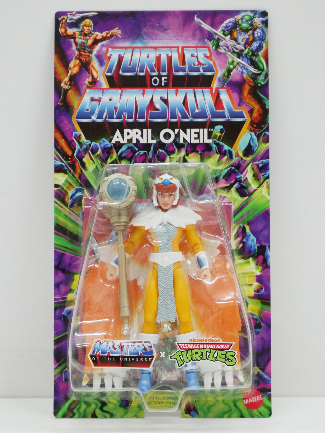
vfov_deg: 16.4
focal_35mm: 120
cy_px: 216
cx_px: 162
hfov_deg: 12.4
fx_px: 1501
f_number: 5.6
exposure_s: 1/60
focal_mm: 60
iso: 3200
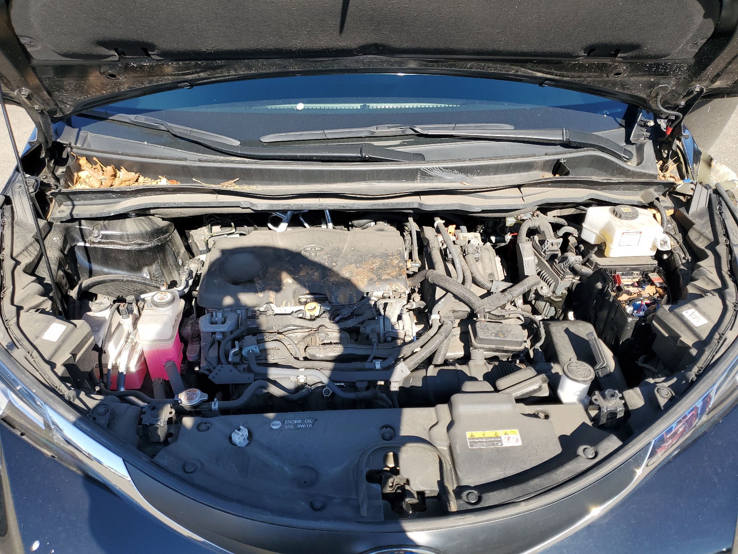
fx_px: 554
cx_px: 369
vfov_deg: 53.1
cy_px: 277
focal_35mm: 26
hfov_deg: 67.3
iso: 50
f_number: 1.5
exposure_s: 1/1111
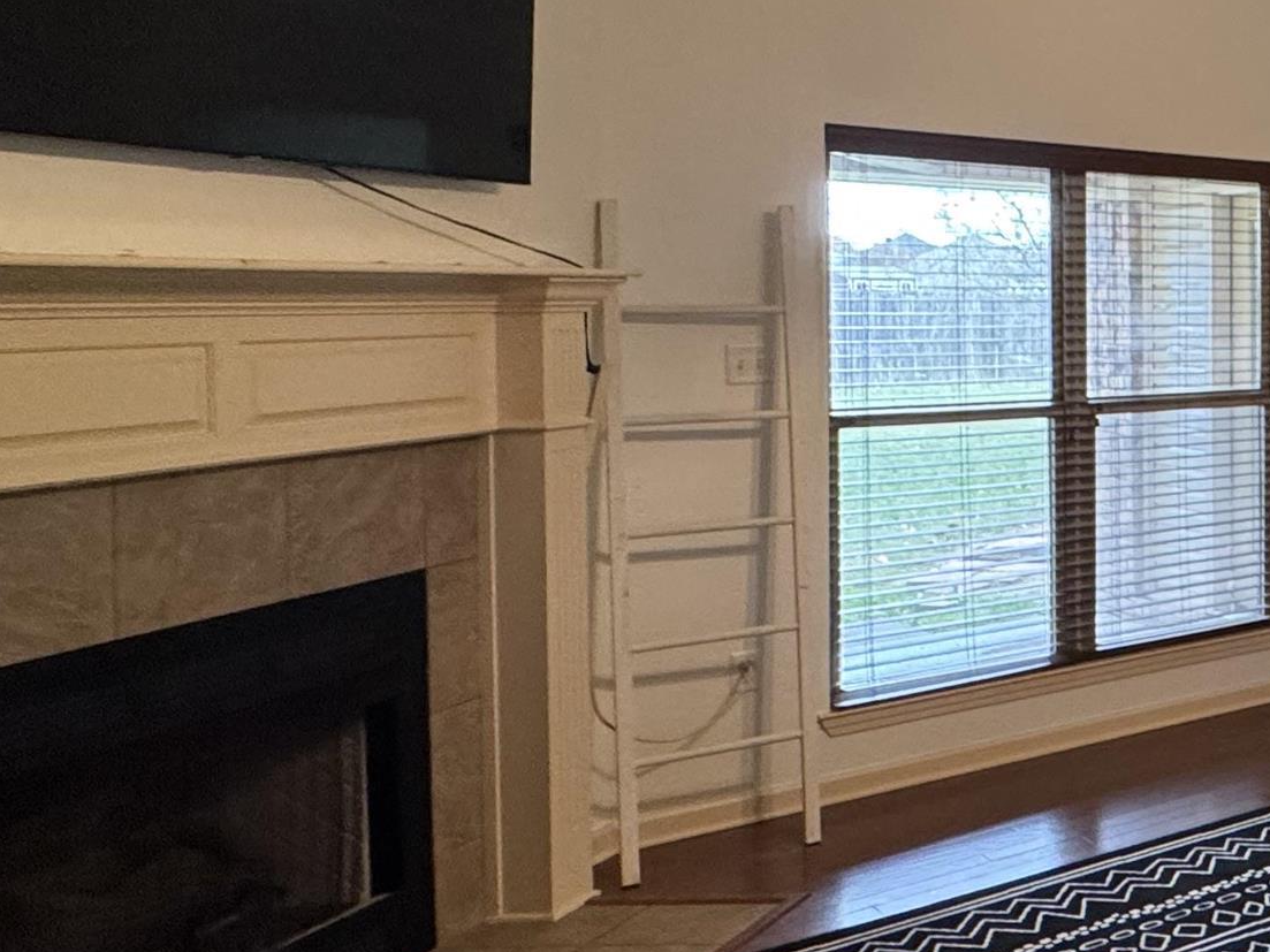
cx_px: 1691
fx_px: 1431
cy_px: 340
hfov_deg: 33.4
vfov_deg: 36.5
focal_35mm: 39
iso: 320
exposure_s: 1/60
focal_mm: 2.22
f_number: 2.2
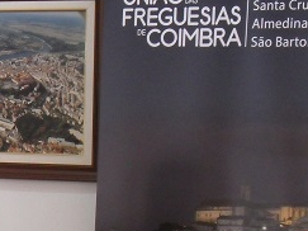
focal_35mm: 142
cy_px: 280
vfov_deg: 10.3
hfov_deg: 13.6
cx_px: -29
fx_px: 1263
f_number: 3.8
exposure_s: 1/30
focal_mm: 8.2
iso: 400
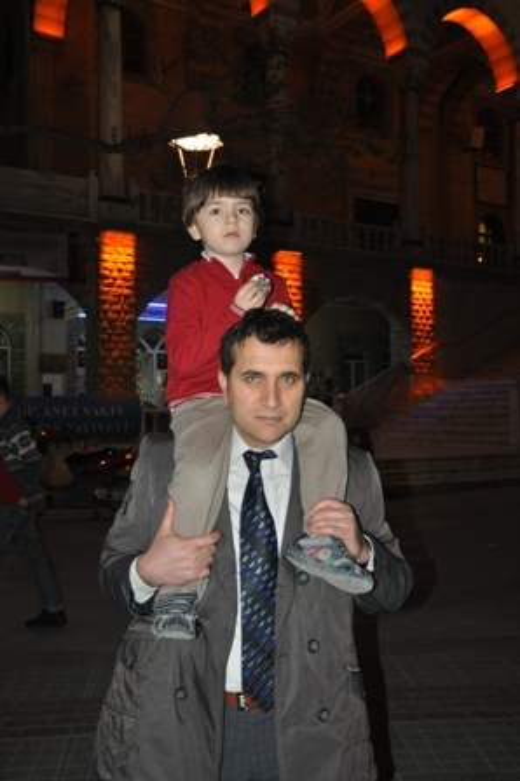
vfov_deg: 48.0
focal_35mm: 40
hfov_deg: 33.0
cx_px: 260
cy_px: 390
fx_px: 879
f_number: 3.8
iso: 800
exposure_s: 1/60
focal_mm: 27
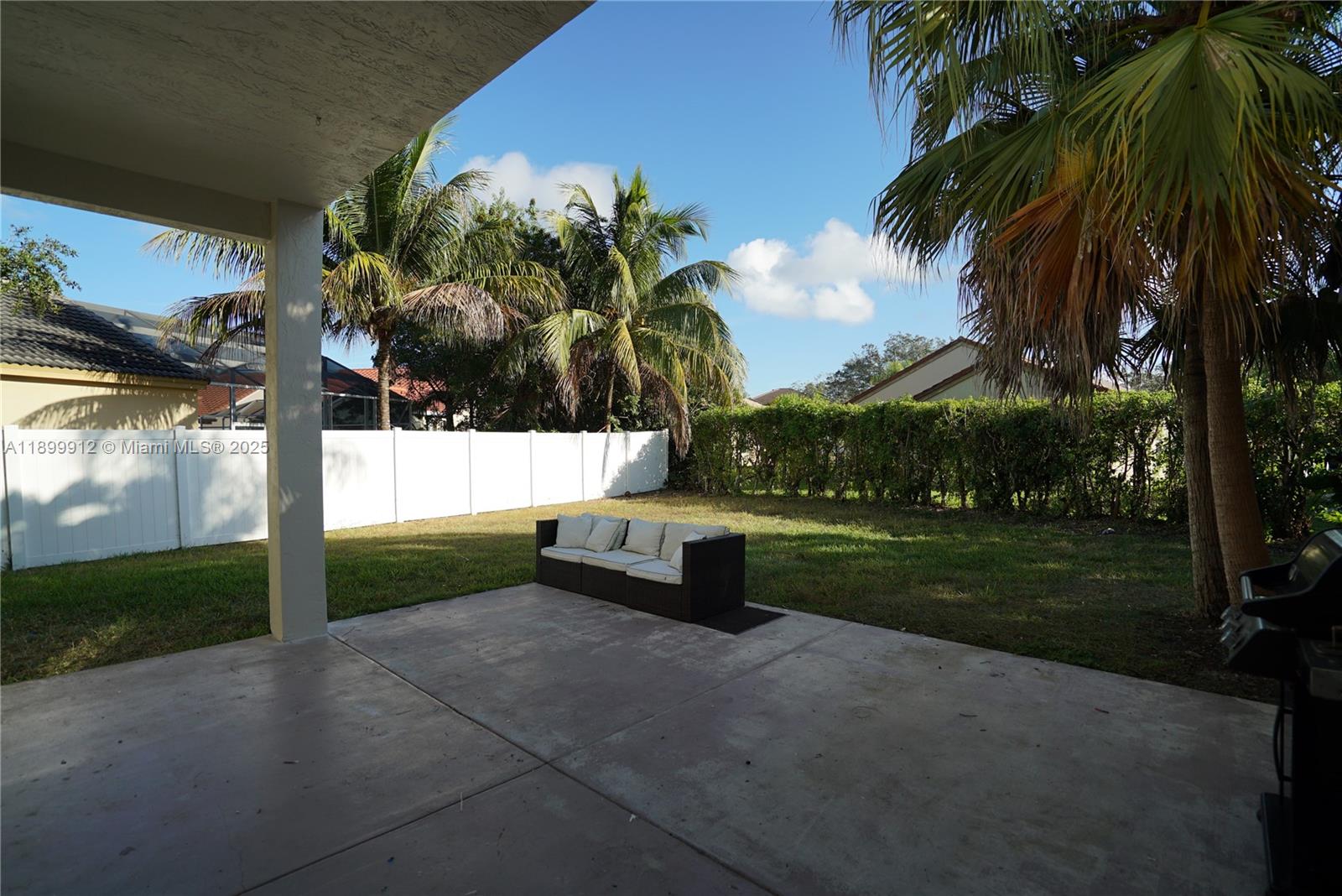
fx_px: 597
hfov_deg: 96.7
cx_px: 671
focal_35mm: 16
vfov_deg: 73.8
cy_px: 448
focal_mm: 16
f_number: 4
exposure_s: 1/1000
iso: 160
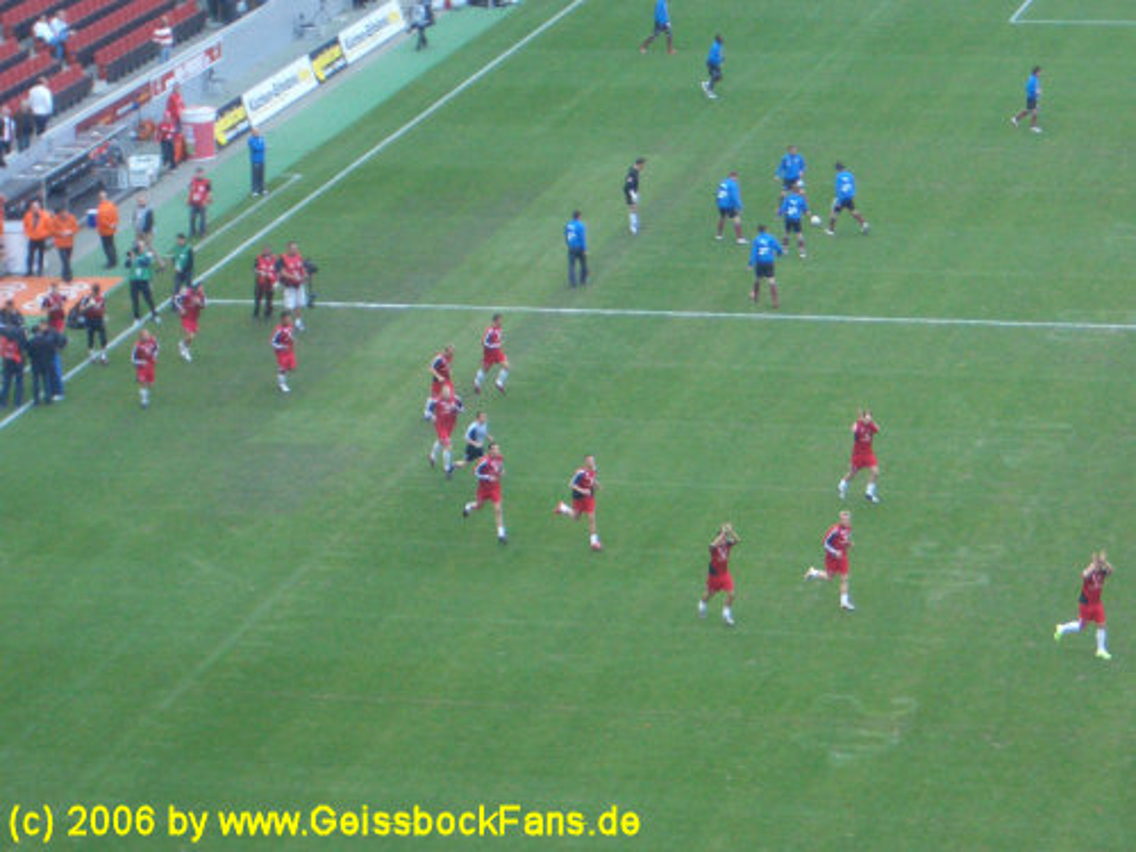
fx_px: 3446
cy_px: 426
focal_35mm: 105
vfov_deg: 14.1
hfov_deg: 18.7
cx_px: 568
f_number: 4.8
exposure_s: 1/80
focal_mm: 17.4
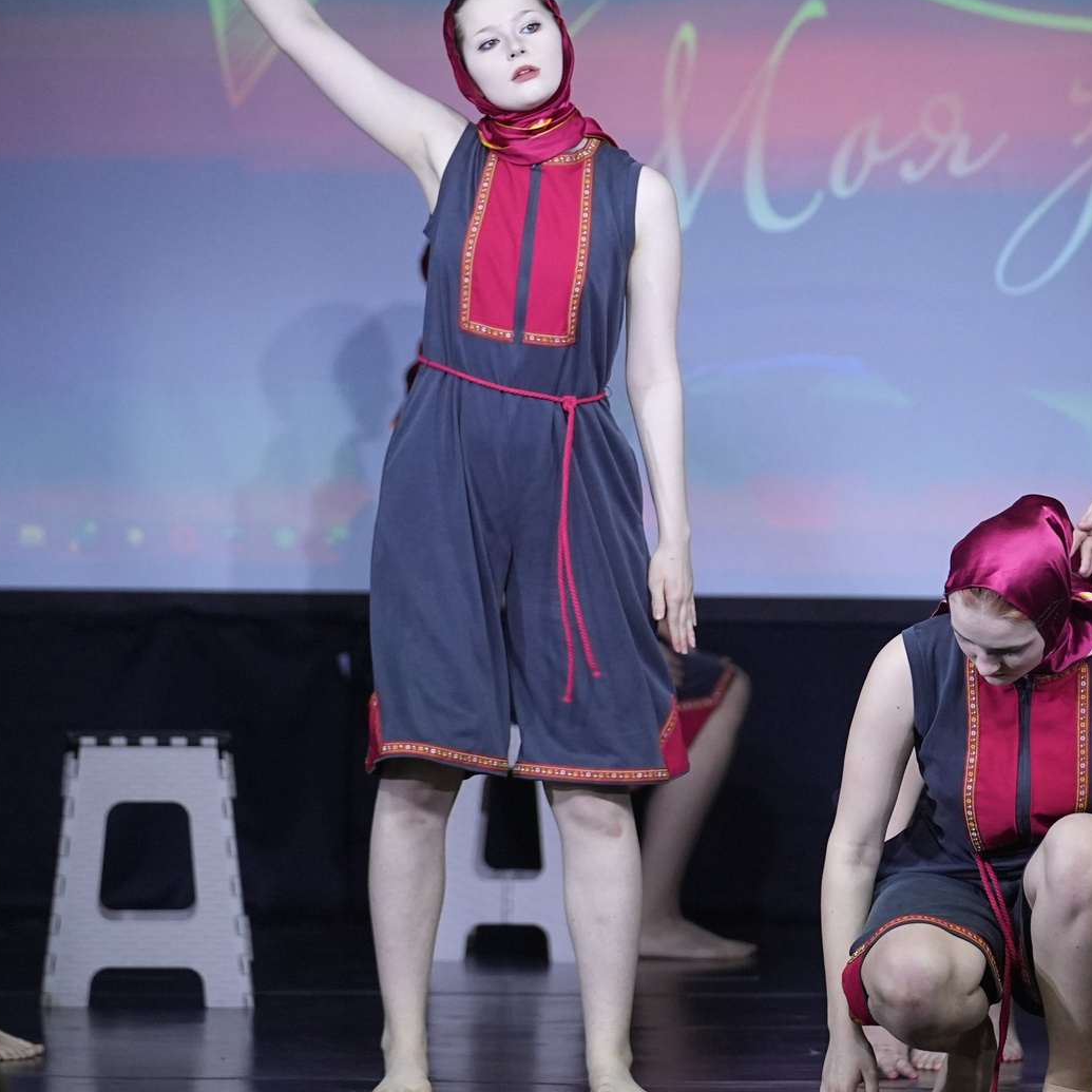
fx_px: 11849
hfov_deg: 5.3
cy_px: 288
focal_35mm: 332
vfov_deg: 5.3
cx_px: 744
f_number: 2.8
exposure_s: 1/400
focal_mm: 158
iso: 2000
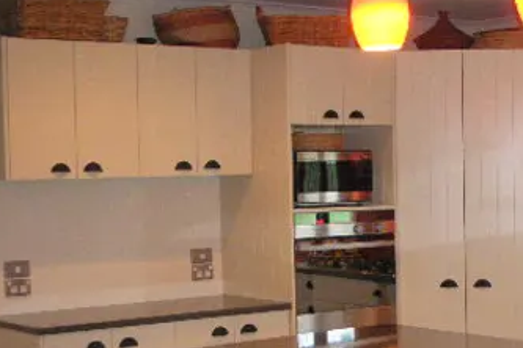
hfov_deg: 23.9
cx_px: 525
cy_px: 266
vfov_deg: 16.8
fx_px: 1177
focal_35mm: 81
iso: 160
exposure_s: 1/30
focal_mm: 6.7
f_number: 3.5
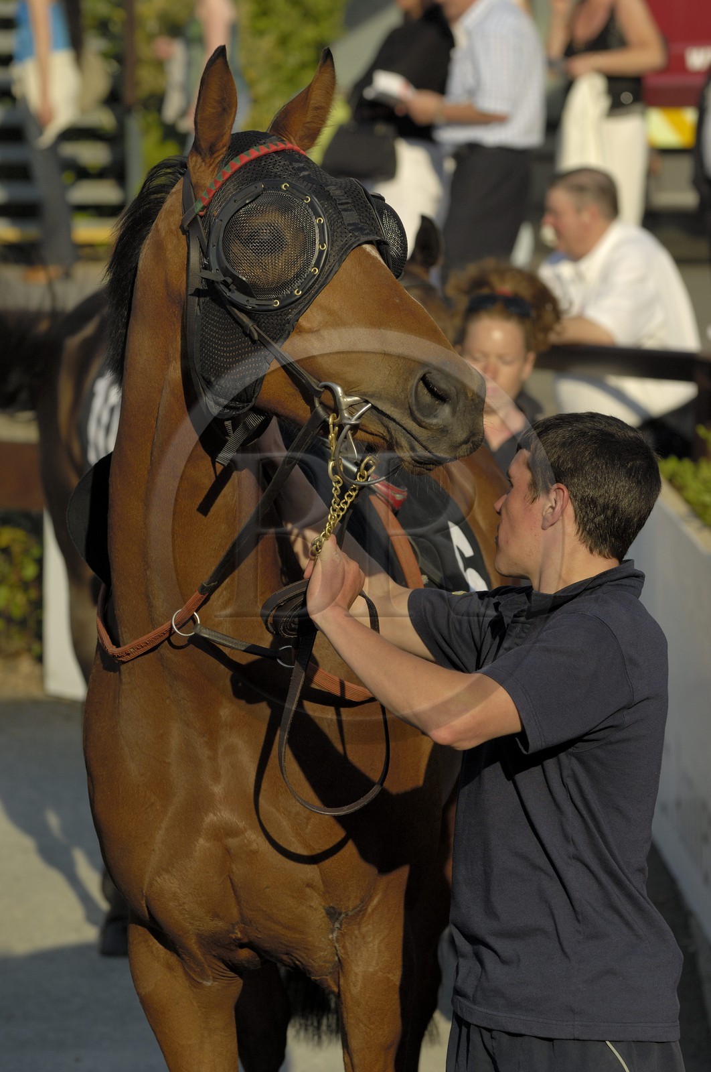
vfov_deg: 11.0
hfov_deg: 7.3
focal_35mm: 188
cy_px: 536
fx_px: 5571
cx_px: 356
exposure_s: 1/640
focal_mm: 125
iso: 100
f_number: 5.6
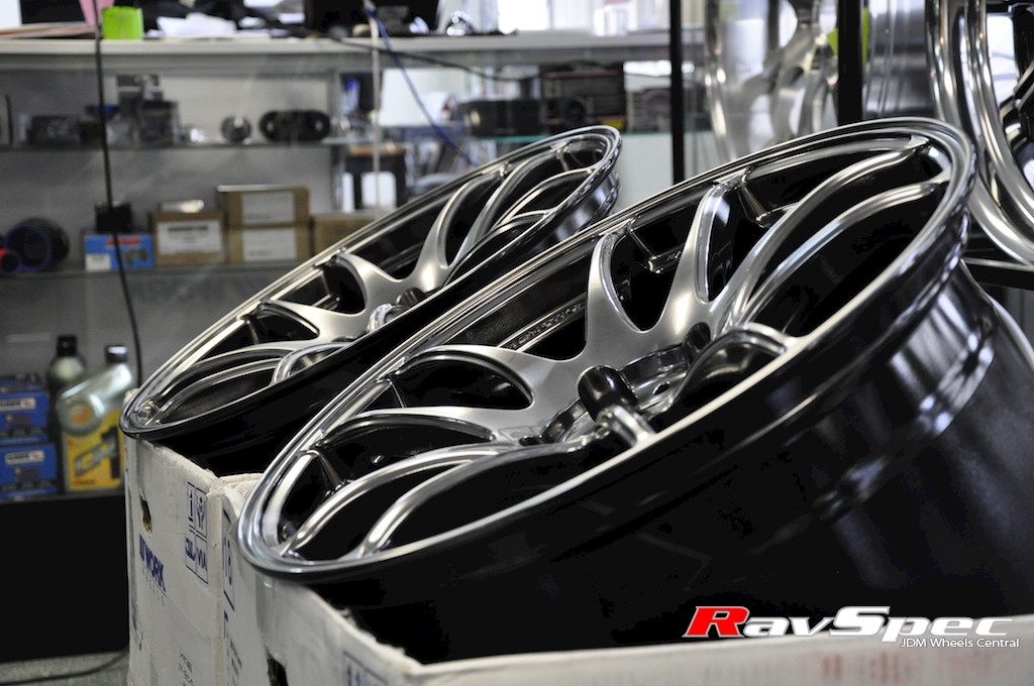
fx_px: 2065
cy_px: 343
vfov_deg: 18.9
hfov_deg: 28.1
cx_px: 517
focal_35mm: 72
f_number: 6.3
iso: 1250
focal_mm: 48
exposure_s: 1/80
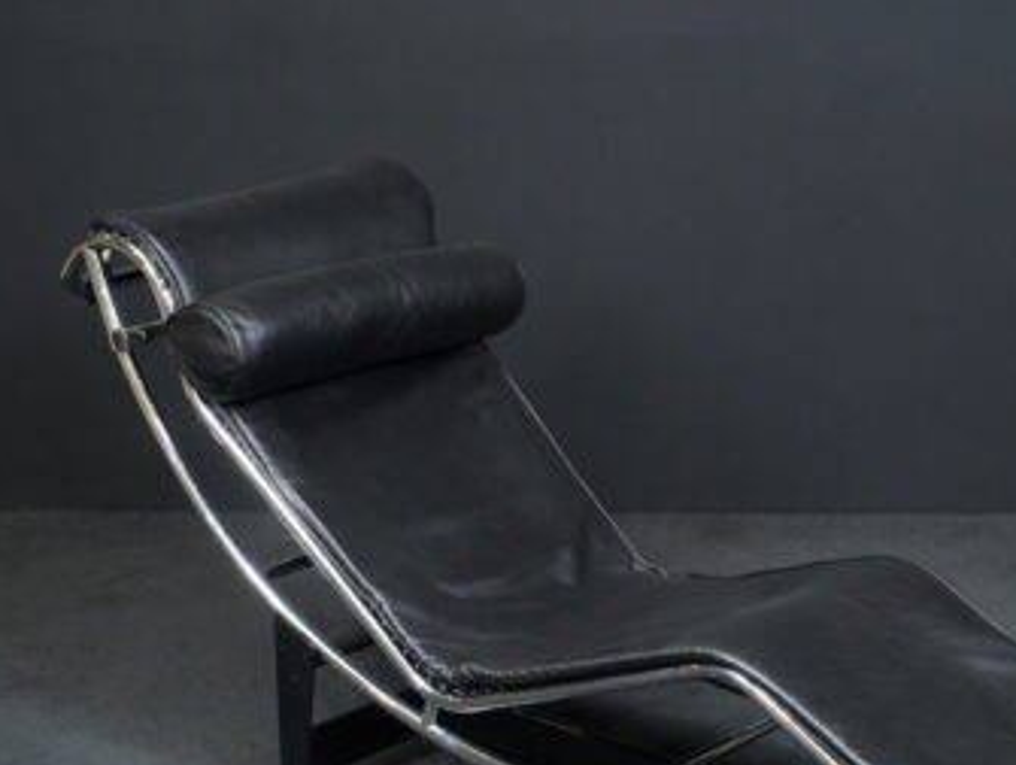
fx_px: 2527
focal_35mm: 86
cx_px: 607
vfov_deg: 17.1
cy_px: 574
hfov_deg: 22.7
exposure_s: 1/100
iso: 5000
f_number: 7.1
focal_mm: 50
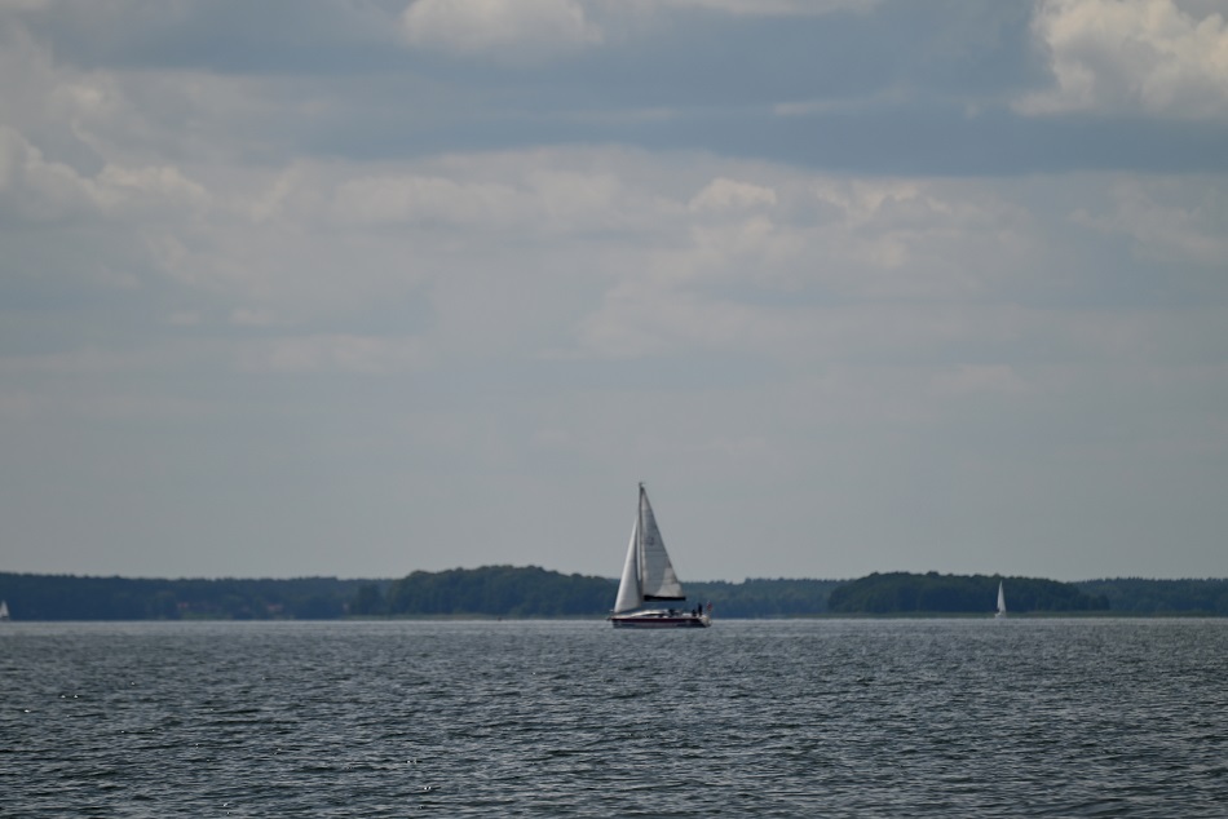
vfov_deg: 4.6
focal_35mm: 300
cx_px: 614
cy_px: 410
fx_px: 10236
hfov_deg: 6.9
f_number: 6.3
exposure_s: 1/1250
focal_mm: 300
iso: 100
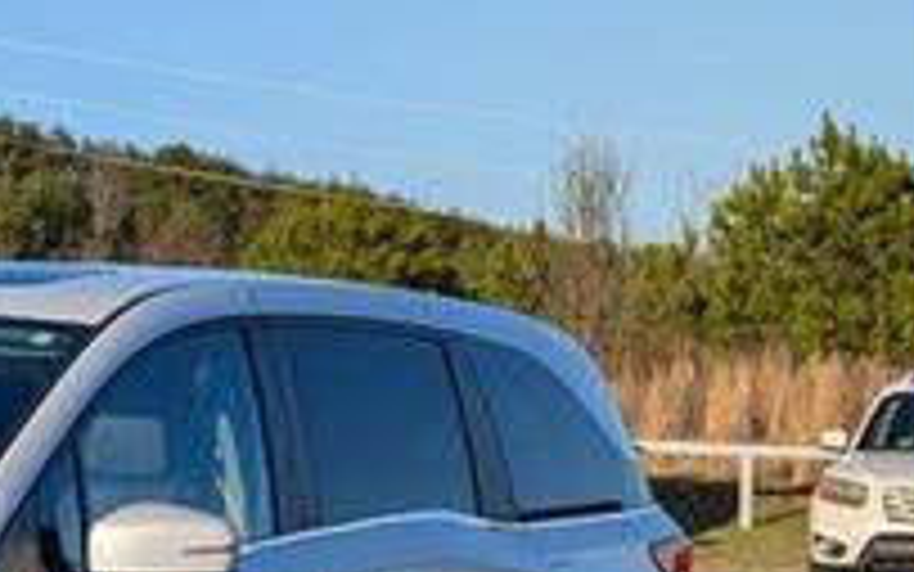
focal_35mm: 129
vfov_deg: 10.0
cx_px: -189
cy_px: 662
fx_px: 3214
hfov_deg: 15.6
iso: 21
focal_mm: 6.9
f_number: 1.68
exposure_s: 1/2000
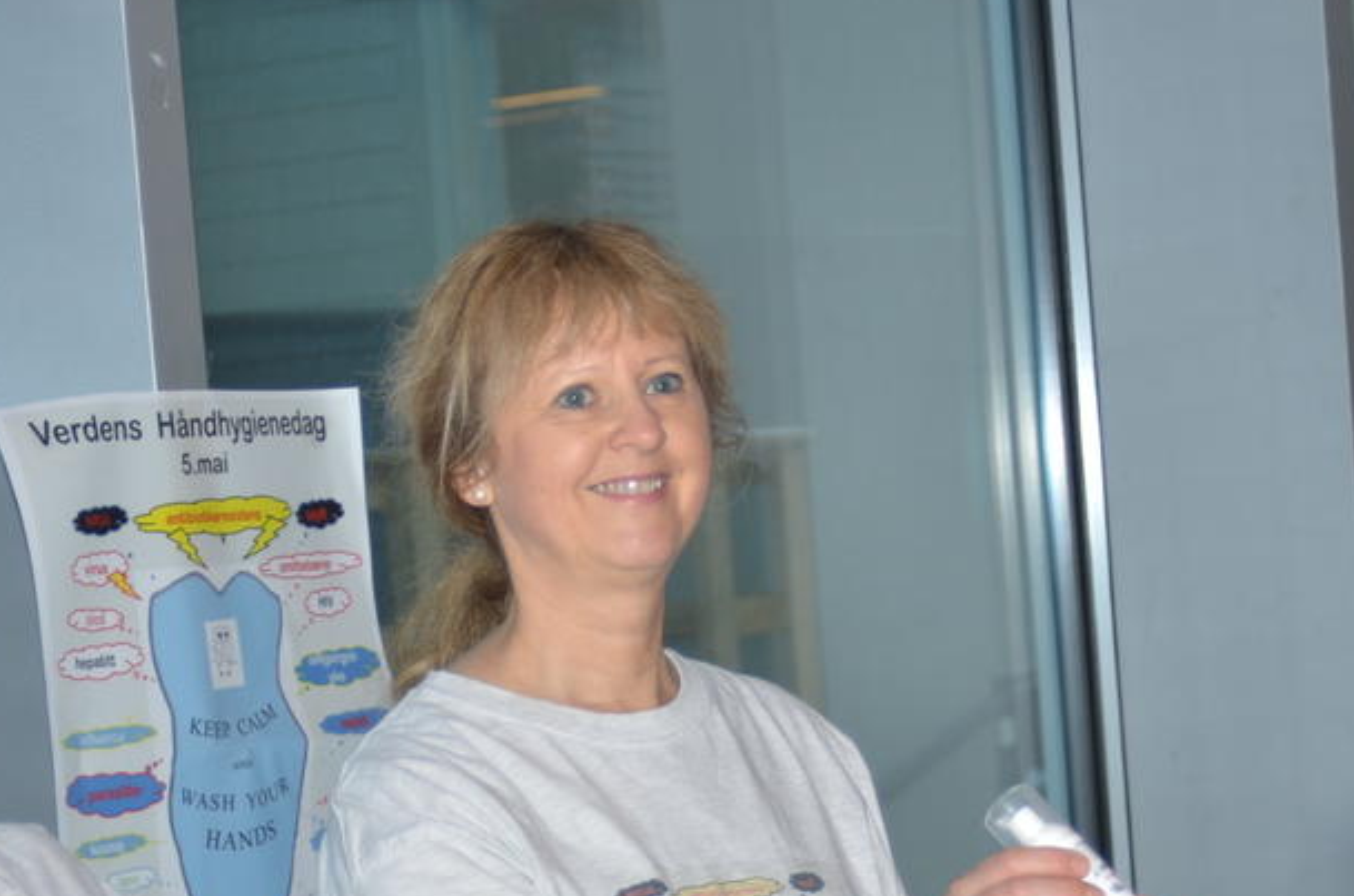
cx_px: 767
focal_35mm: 149
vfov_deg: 9.1
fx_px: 5591
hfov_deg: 13.8
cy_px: 844
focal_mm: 48
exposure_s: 1/60
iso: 100
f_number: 4
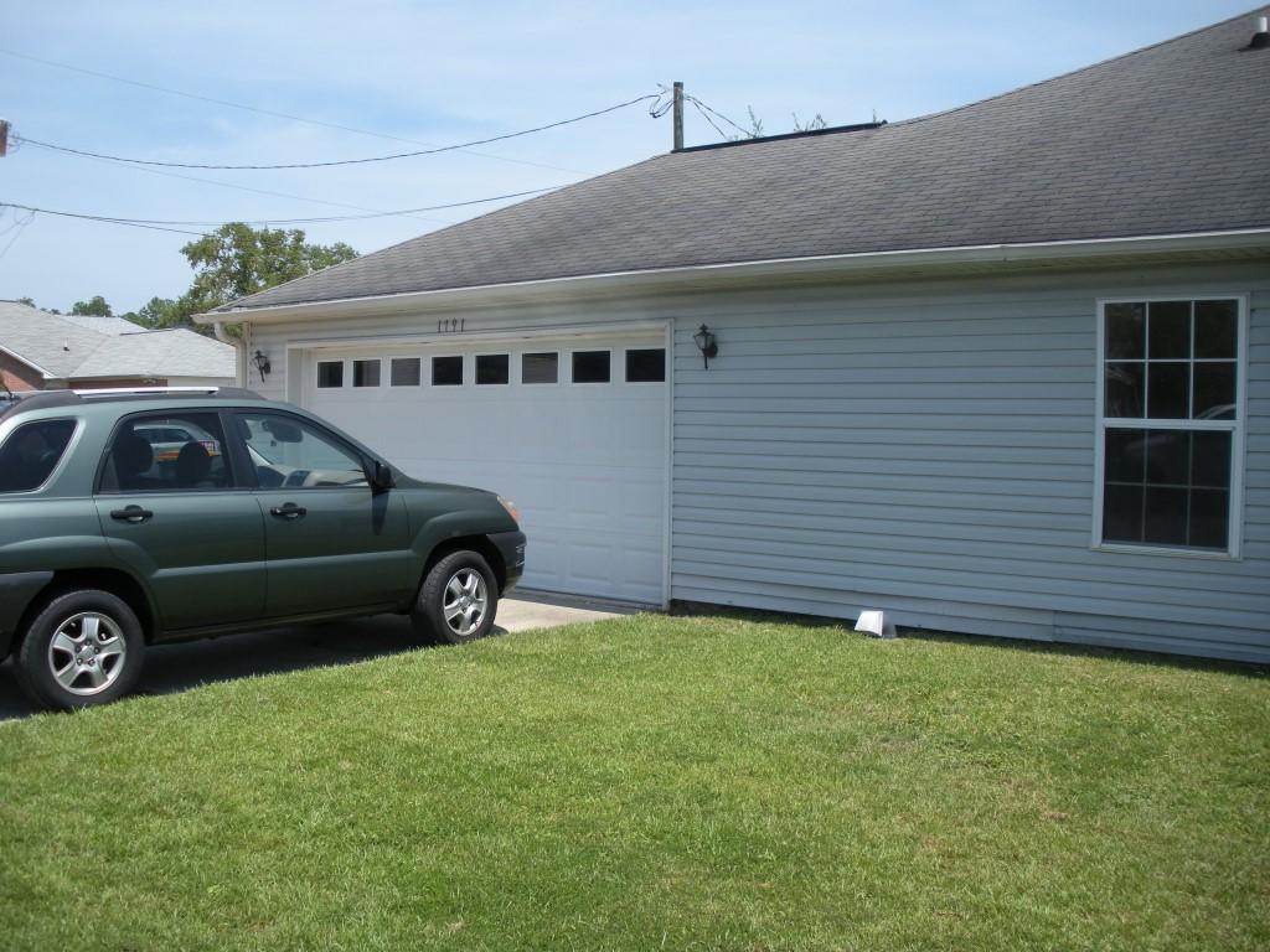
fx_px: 1321
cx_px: 635
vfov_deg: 39.7
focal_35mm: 36
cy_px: 476
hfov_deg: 51.4
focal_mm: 6.3
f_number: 3.5
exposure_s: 1/546
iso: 64
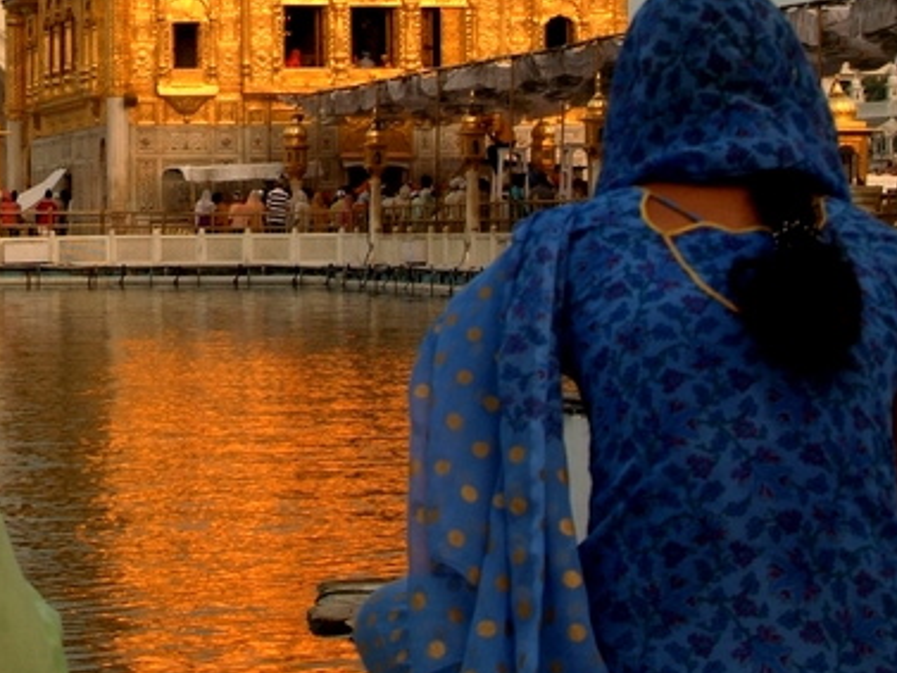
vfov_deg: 12.3
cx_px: 233
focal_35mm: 120
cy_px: 208
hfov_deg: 16.3
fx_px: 3111
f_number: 8
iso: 400
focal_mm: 31
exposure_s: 1/250
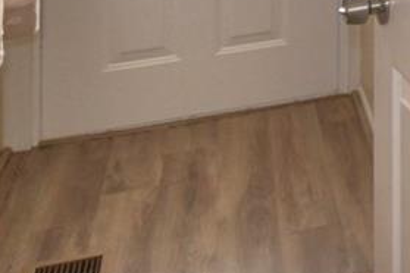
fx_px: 979
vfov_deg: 13.1
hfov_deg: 17.7
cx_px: 788
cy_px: -320
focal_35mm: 86
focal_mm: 10
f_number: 4.5
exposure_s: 1/40
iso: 200
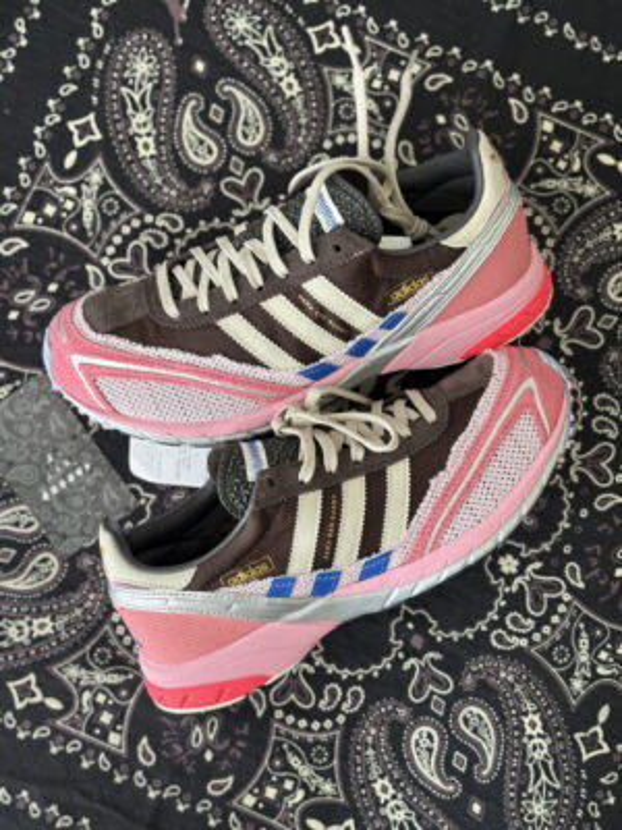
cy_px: 415
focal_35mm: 52
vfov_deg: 36.8
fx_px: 1246
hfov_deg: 28.0
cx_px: 311
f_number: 1.6
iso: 80
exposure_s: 1/60
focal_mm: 5.96
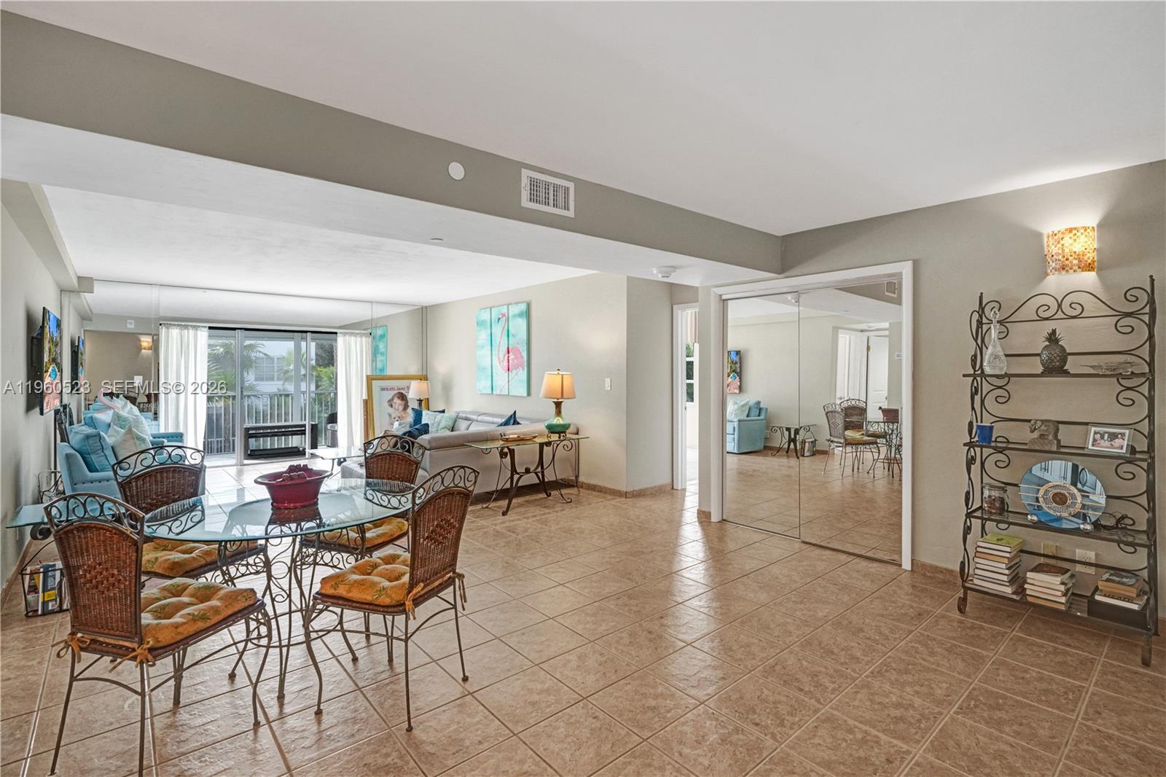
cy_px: 388
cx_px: 583
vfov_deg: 73.7
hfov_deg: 96.7
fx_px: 518
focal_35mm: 16
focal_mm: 16
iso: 1600
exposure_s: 1/250
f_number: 5.6
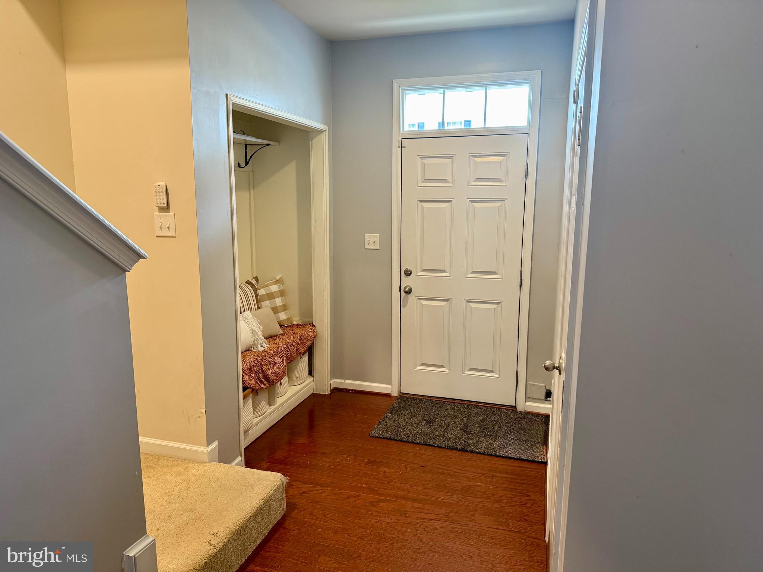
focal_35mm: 24
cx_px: 382
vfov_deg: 56.8
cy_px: 286
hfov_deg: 71.6
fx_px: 529
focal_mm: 6.76
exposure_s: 1/60
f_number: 1.78
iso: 250
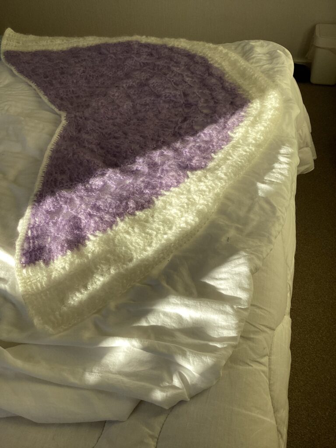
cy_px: 224
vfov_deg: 58.4
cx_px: 168
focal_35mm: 31
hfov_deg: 45.4
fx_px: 401
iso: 25
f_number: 2.4
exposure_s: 1/657
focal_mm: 3.3
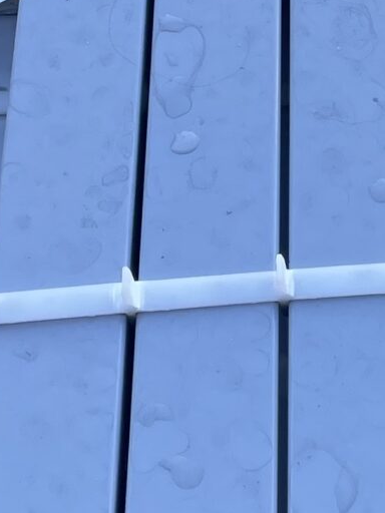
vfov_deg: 14.4
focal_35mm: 130
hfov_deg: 11.3
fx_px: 1928
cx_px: 419
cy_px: -190
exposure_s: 1/318
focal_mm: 4.2
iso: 32
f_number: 1.6
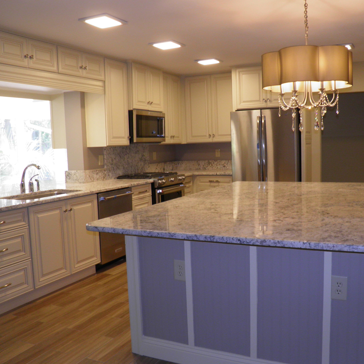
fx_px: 404
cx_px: 207
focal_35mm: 34
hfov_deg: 48.3
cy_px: 182
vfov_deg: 48.5
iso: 100
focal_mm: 4.9
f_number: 2.8
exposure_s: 1/30
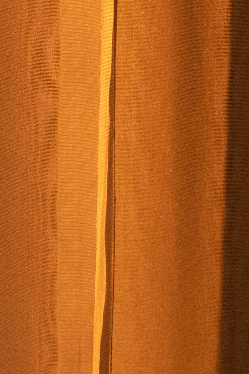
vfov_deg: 5.0
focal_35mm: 411
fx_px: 4264
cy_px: 12
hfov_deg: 3.3
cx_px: -42
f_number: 5.6
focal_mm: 70
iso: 1000
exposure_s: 1/320
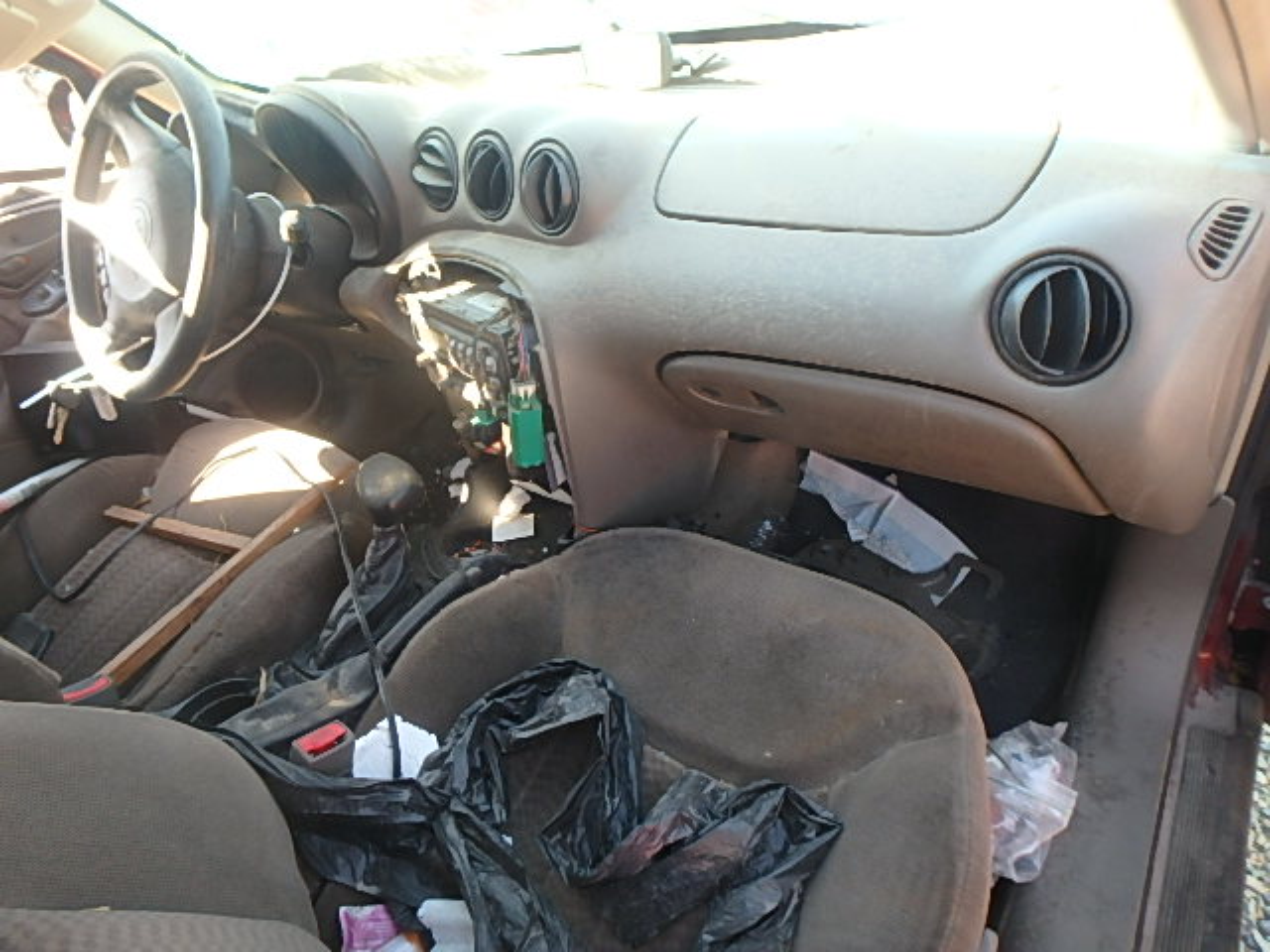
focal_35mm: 21
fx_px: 770
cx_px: 635
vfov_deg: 63.4
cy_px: 476
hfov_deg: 79.0
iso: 160
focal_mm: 3.7
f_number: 3.5
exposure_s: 1/60
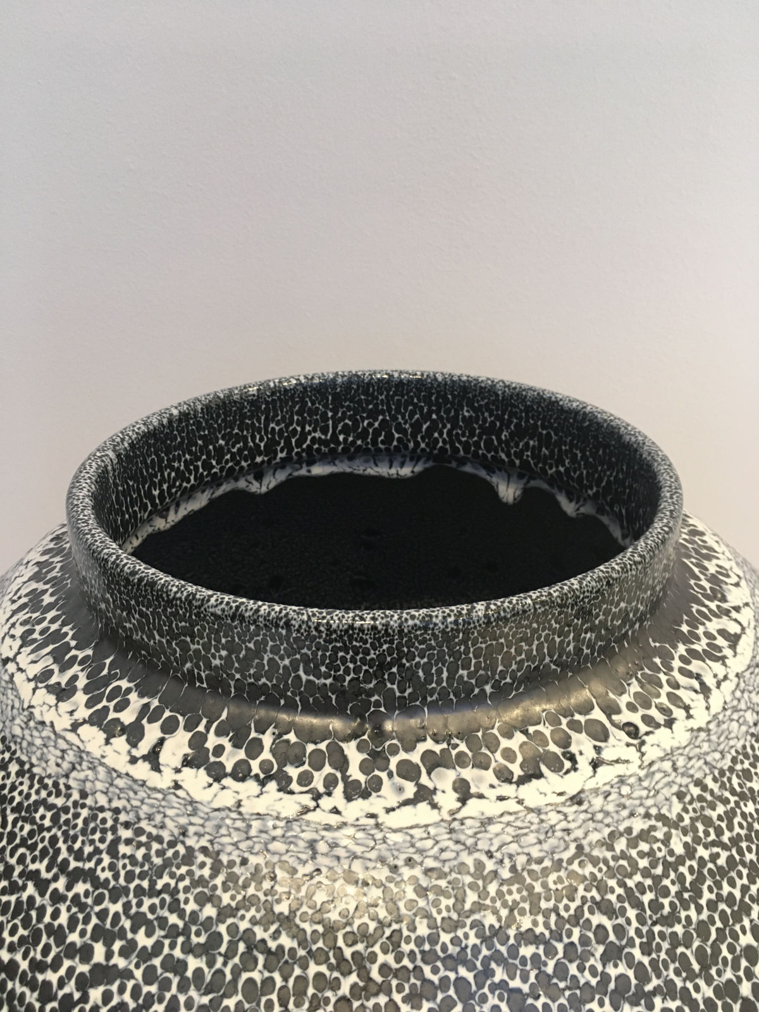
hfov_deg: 48.2
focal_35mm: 29
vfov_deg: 61.7
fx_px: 848
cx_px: 380
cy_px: 506
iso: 160
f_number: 2.2
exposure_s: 1/33
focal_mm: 4.15
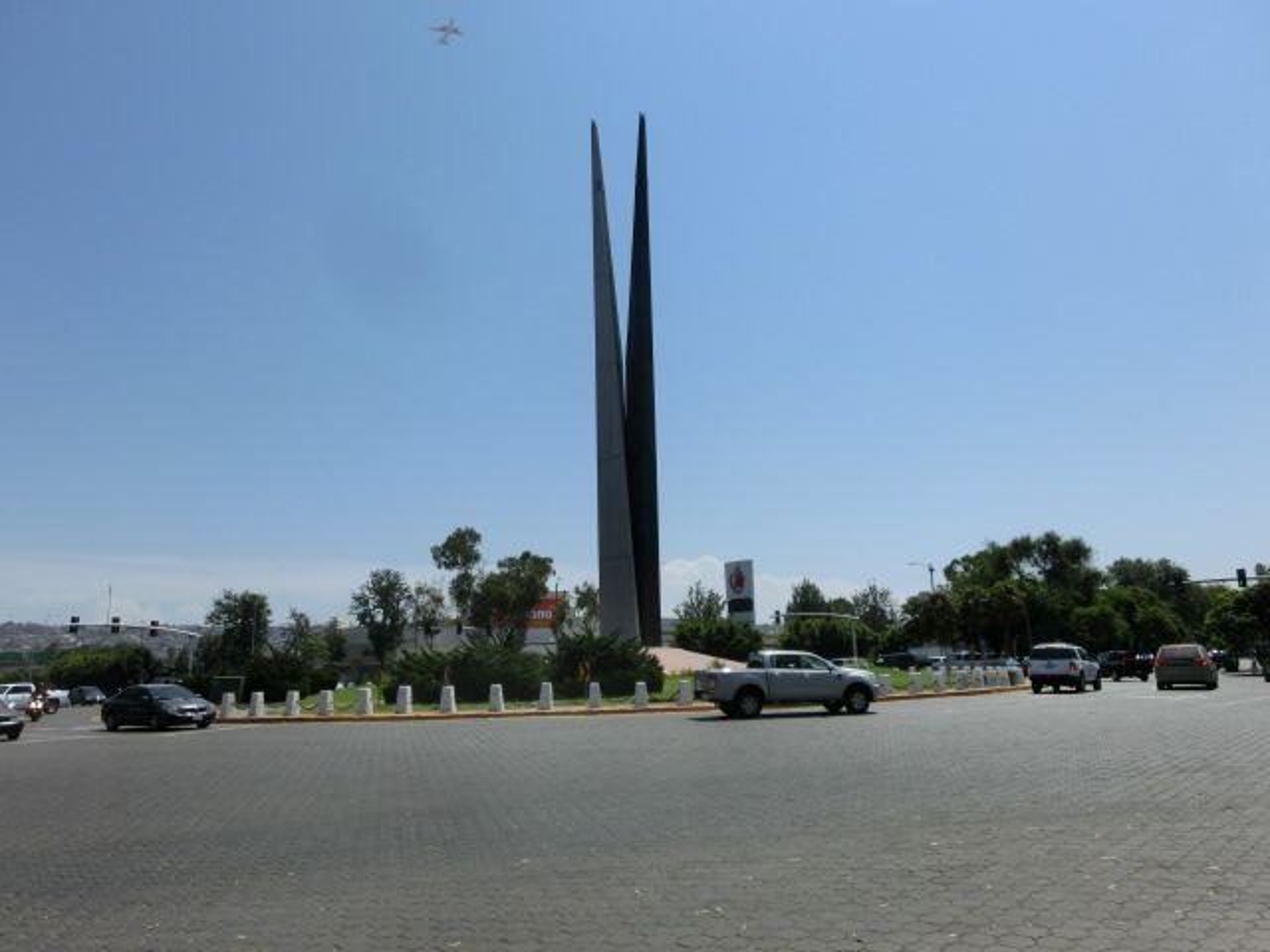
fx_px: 917
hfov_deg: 69.4
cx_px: 635
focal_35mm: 25
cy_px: 476
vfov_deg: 54.9
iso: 80
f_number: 8
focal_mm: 4.4
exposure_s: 1/400
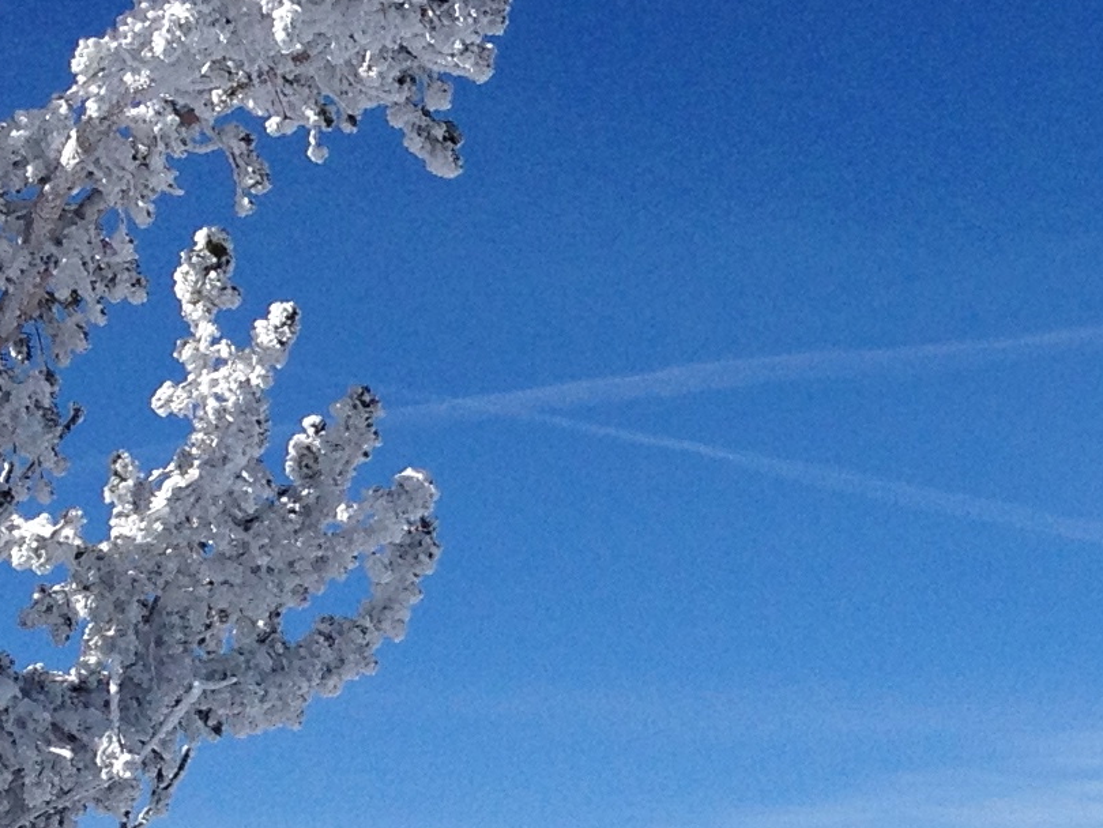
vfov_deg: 10.4
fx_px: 4494
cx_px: 1245
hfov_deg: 13.7
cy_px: 809
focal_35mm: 141
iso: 50
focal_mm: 4.28
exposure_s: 1/3247
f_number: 2.4
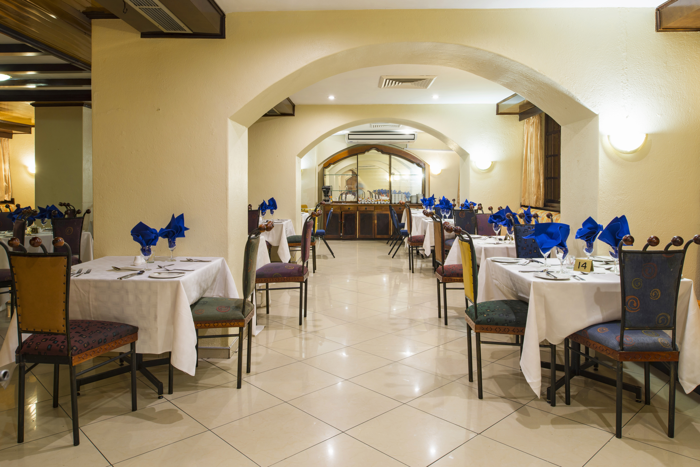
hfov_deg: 73.7
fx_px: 467
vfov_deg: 53.2
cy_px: 234
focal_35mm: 24
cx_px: 350
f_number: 11
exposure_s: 3
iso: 125
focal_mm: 24
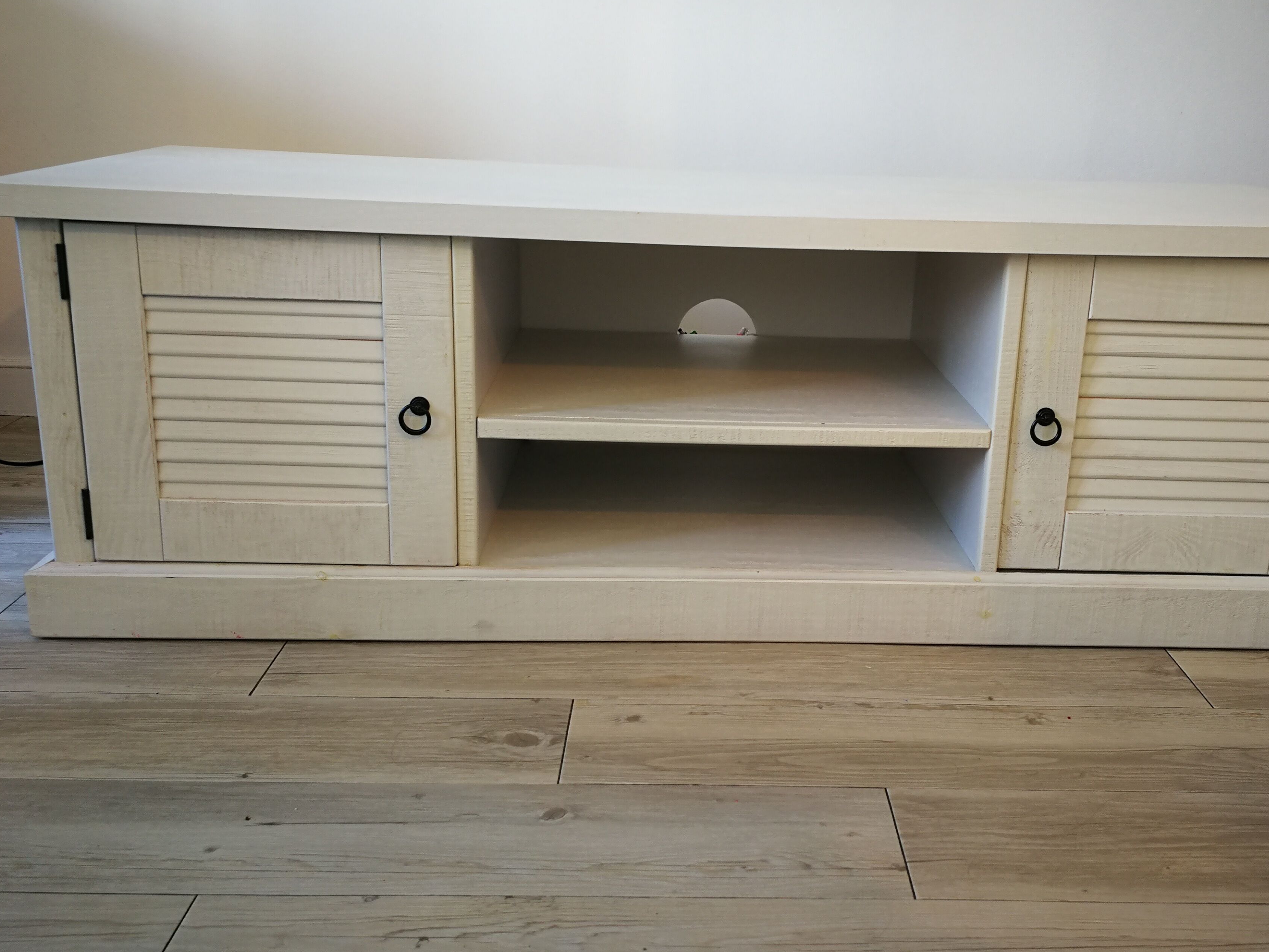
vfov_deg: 42.9
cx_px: 732
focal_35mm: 33
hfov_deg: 55.1
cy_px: 461
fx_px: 1210
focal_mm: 3.95
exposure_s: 1/33.3
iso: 160
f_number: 2.2
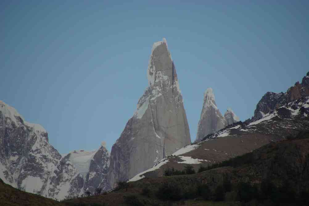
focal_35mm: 375
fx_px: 3216
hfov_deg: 5.5
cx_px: 154
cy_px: 103
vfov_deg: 3.7
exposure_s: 1/350
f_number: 6.7
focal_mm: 250
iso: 100
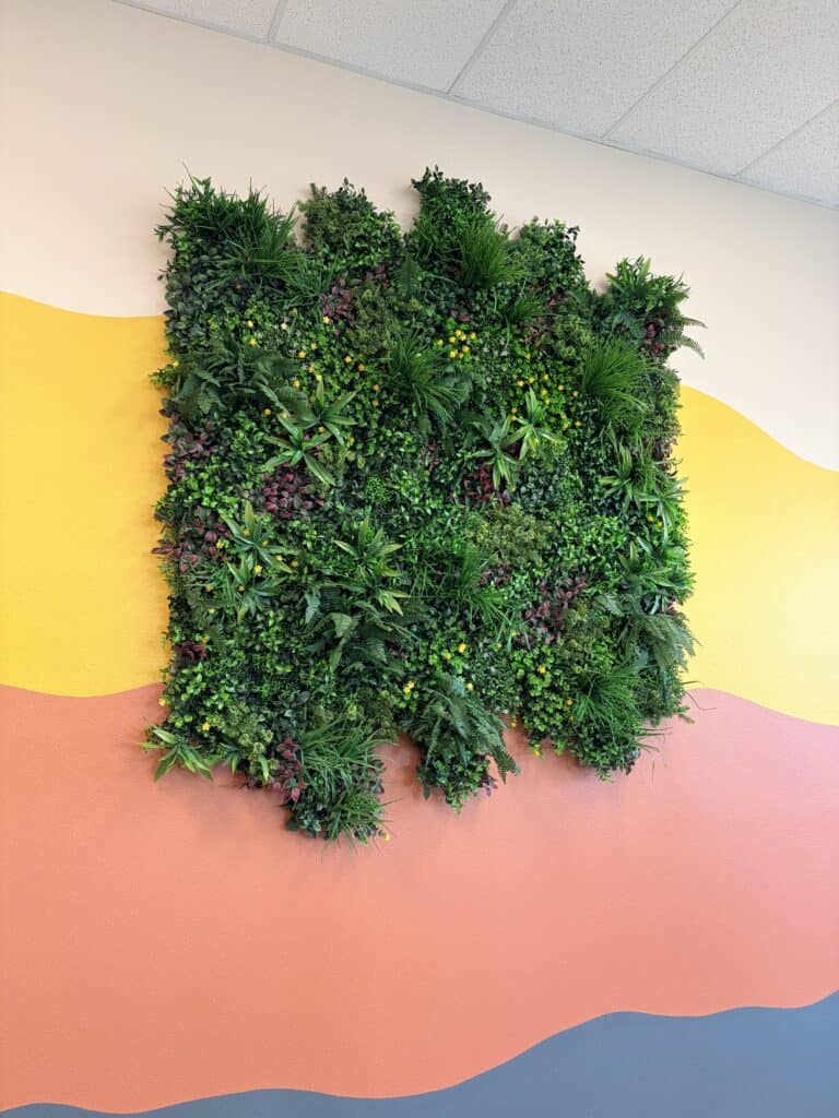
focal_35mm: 26
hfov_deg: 53.1
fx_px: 840
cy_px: 559
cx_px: 420
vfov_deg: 67.3
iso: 125
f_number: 1.6
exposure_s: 1/61
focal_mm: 5.96
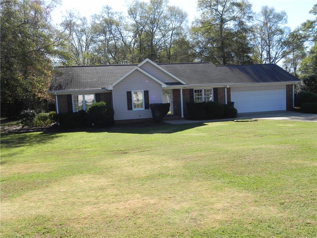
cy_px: 119
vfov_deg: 42.9
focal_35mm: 33
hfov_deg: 55.4
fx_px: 302
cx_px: 158
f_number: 5.6
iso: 160
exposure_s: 1/276
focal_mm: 5.9
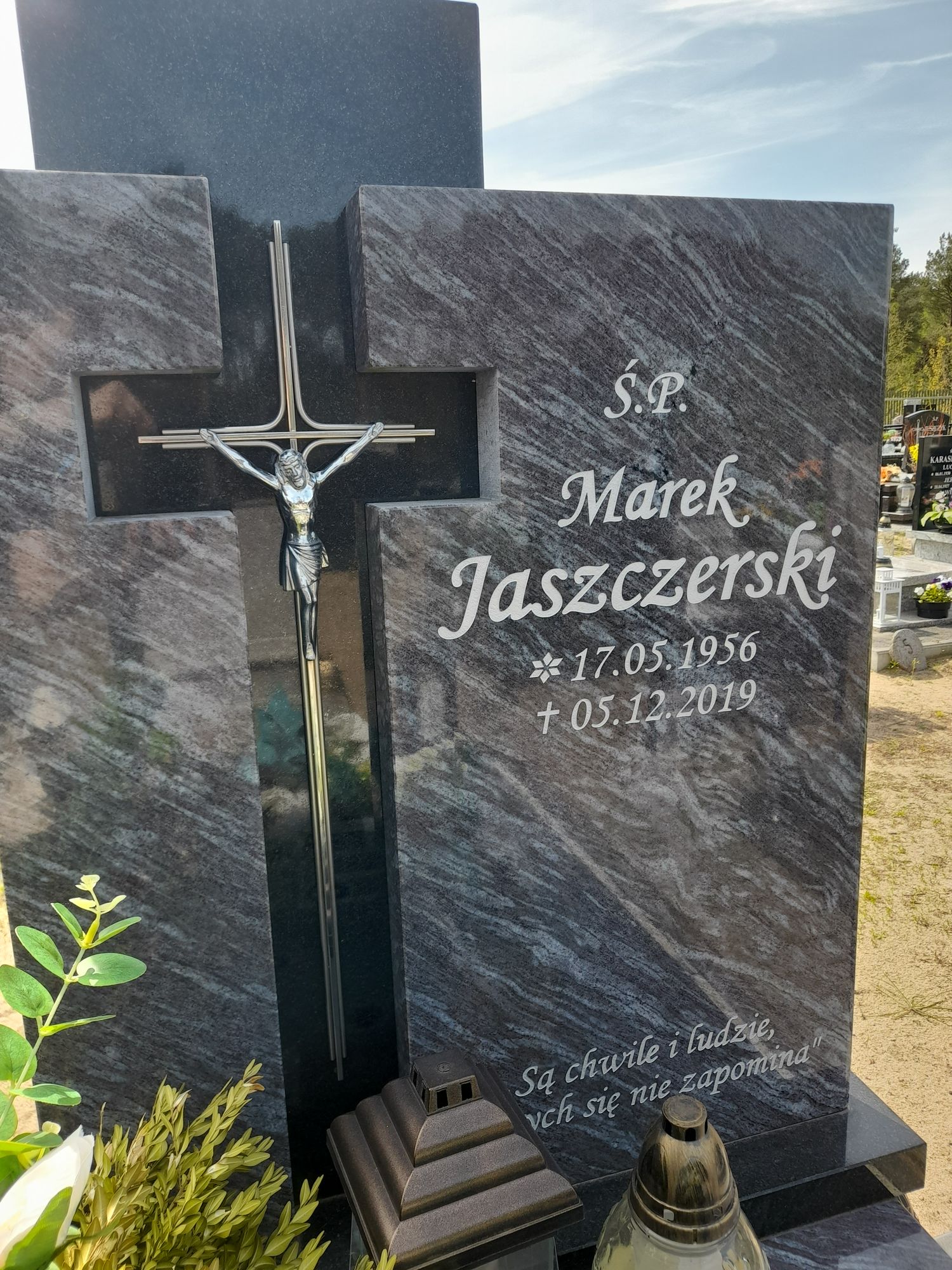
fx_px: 917
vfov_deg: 69.4
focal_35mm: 25
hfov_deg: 54.9
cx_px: 476
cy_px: 635
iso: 20
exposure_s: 1/130
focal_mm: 4.6
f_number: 2
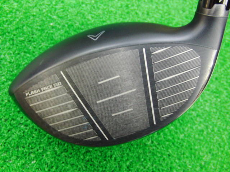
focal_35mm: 37
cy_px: 86
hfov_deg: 50.1
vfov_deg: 38.7
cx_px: 115
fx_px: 246
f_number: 3.6
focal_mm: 6.42
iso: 400
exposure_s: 1/13
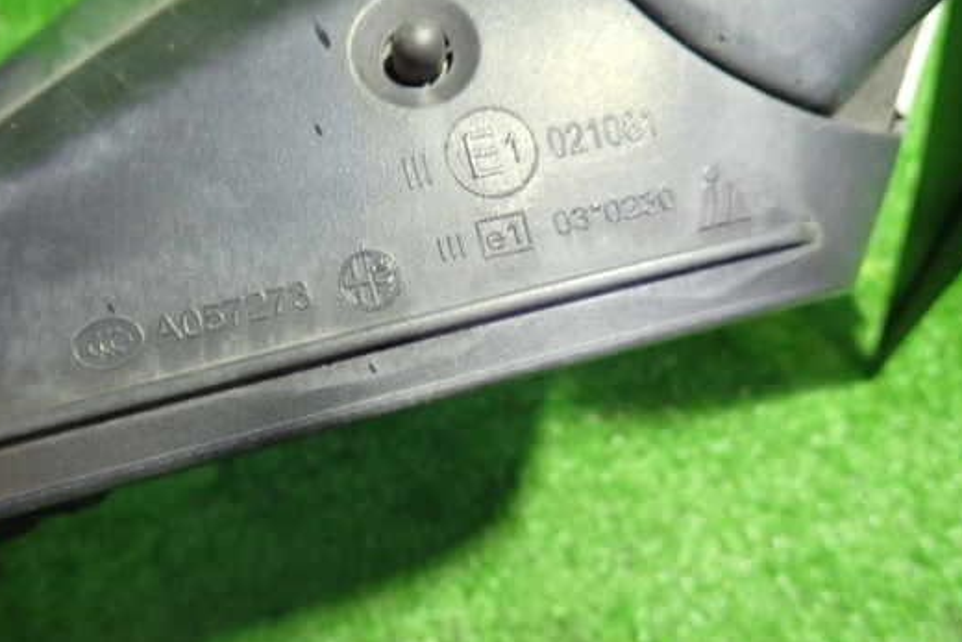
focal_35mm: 30
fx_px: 802
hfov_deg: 61.9
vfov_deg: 43.6
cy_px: 313
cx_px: 477
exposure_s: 1/30
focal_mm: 4.5
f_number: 2
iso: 500
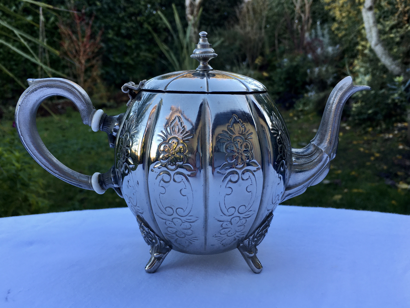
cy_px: 154
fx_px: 343
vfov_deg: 48.2
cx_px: 205
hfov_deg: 61.7
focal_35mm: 29
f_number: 2.2
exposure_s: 1/100
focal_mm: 4.15
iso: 25
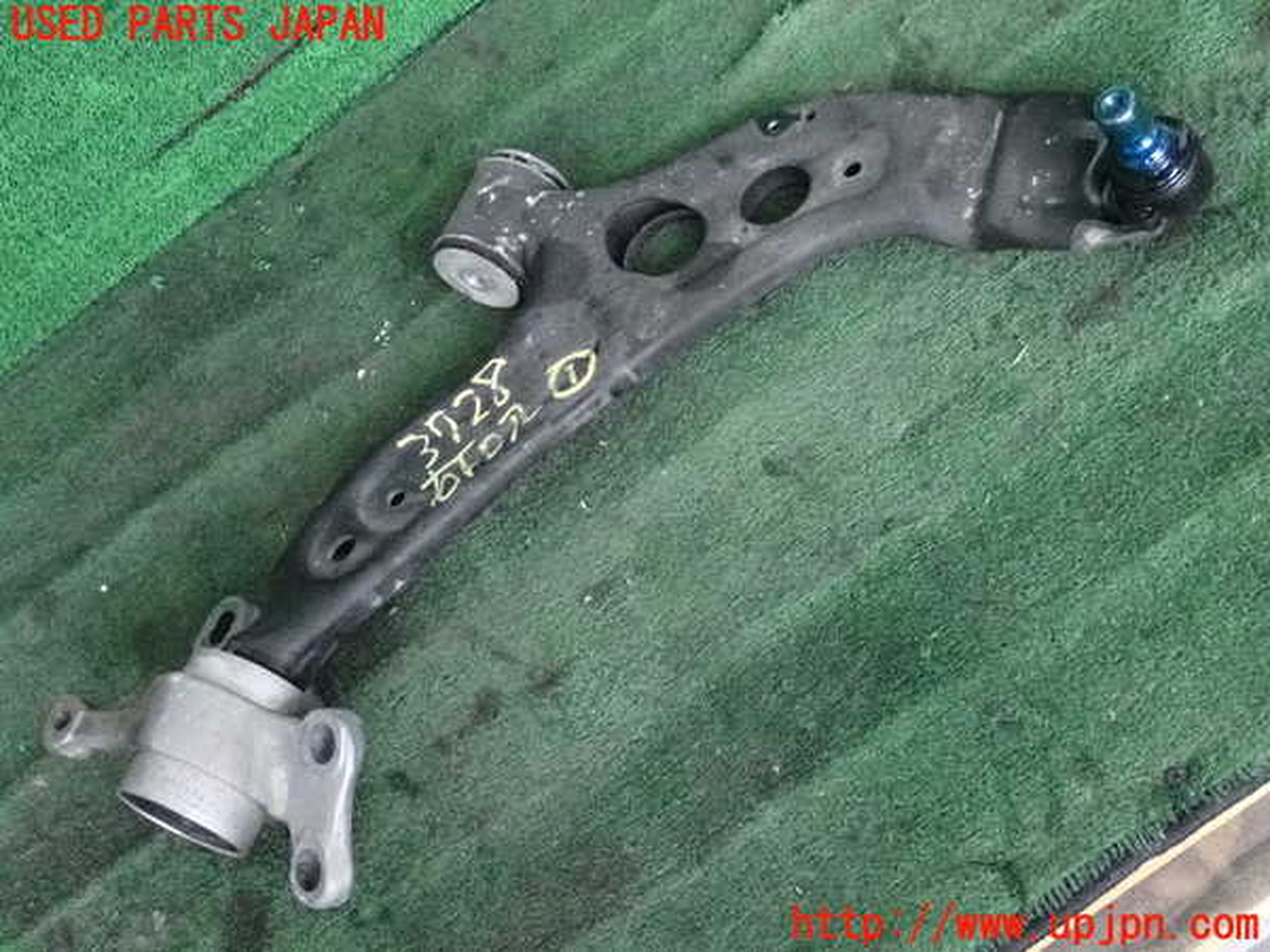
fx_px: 2128
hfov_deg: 33.2
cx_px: 635
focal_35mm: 58
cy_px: 476
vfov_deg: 25.2
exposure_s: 1/125
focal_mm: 10.35
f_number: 3.5
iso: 6400
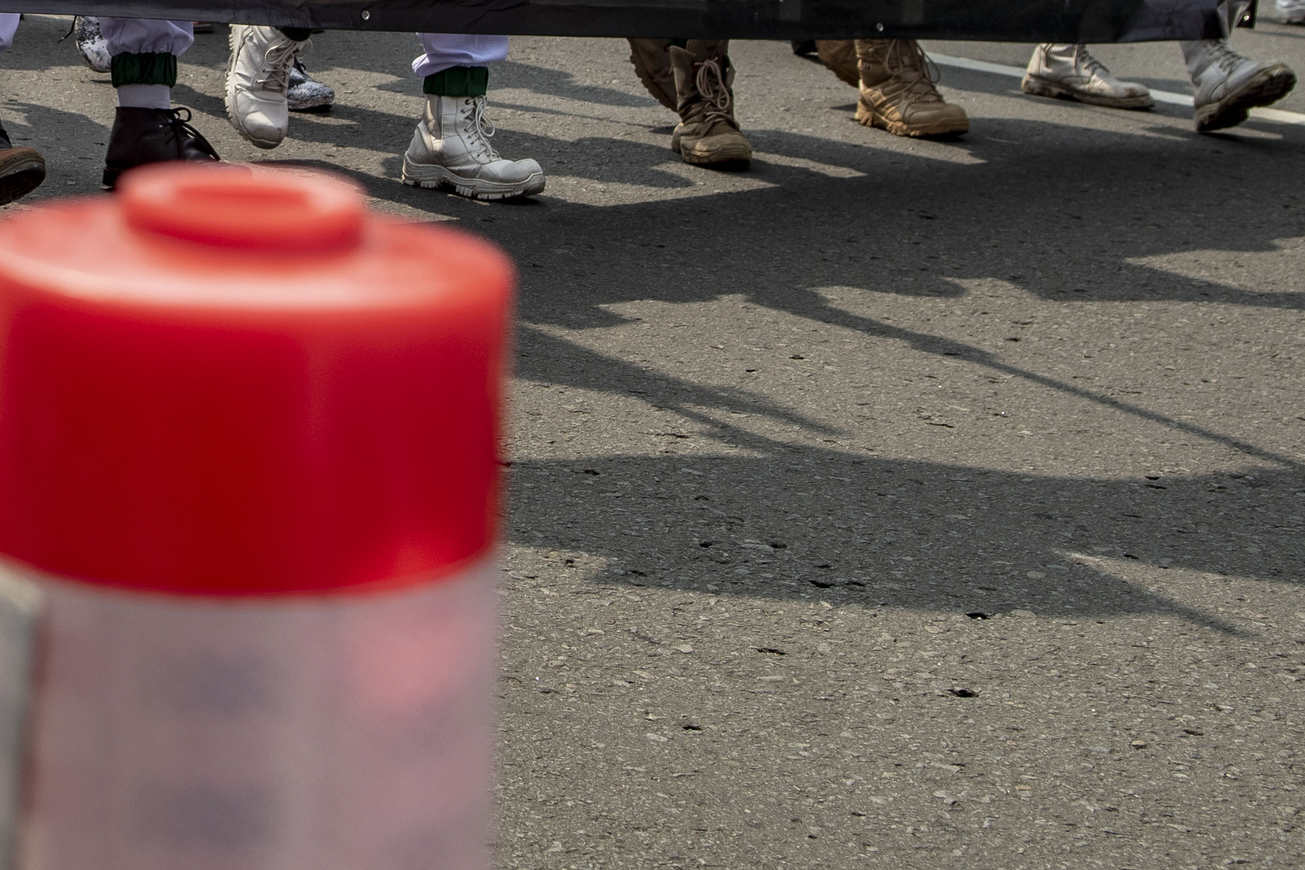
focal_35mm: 84
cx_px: -130
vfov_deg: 15.8
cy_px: -95
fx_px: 3045
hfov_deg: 22.8
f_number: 4.5
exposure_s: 1/640
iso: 100
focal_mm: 24
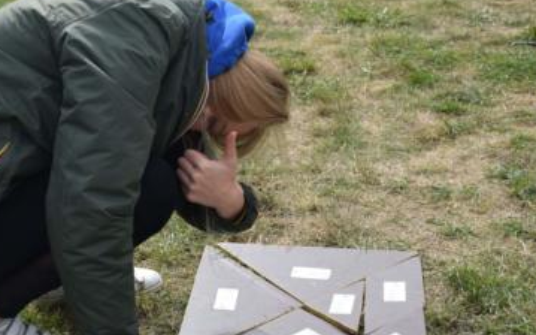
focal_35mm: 64
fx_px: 934
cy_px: 181
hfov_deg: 32.0
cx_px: 233
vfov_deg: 20.3
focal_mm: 30
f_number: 5.6
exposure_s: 1/1600
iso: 400
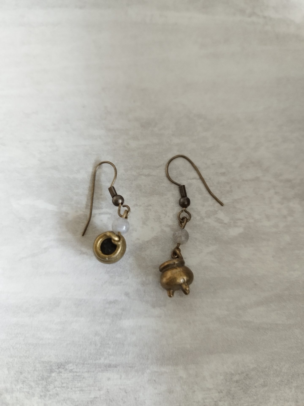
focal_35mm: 25
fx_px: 293
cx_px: 152
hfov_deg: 54.9
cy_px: 203
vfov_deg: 69.4
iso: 510
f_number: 1.89
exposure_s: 1/33.3
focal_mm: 5.95
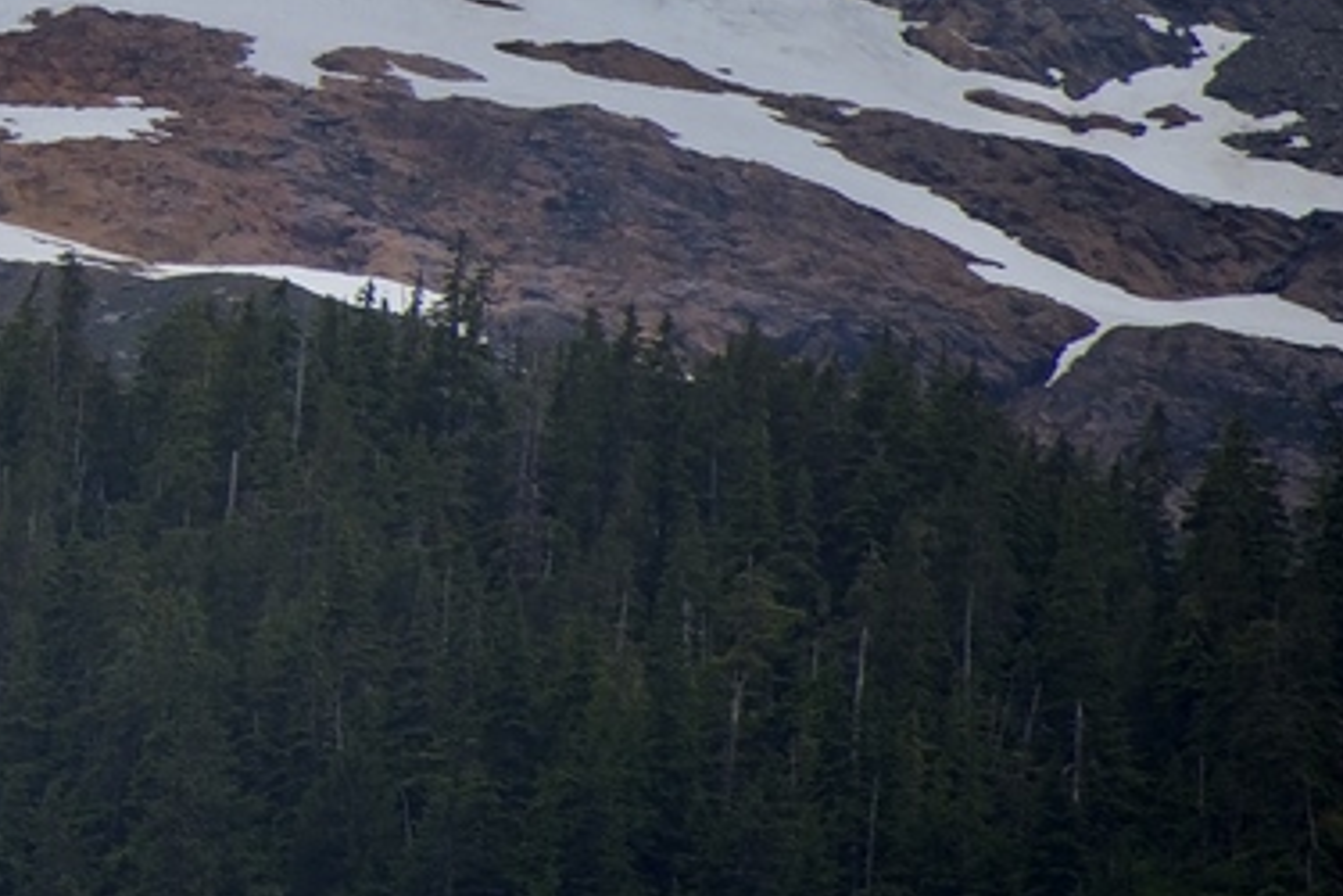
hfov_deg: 2.0
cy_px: -233
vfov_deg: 1.3
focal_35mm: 1023
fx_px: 38161
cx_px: -745
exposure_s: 1/640
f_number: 5.6
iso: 160
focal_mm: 300
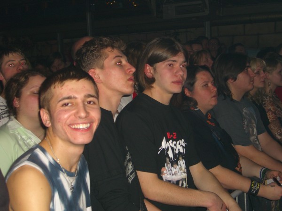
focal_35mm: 57
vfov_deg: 25.7
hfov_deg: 33.8
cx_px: 141
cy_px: 106
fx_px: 464
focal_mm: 11.8
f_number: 3.6
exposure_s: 1/60
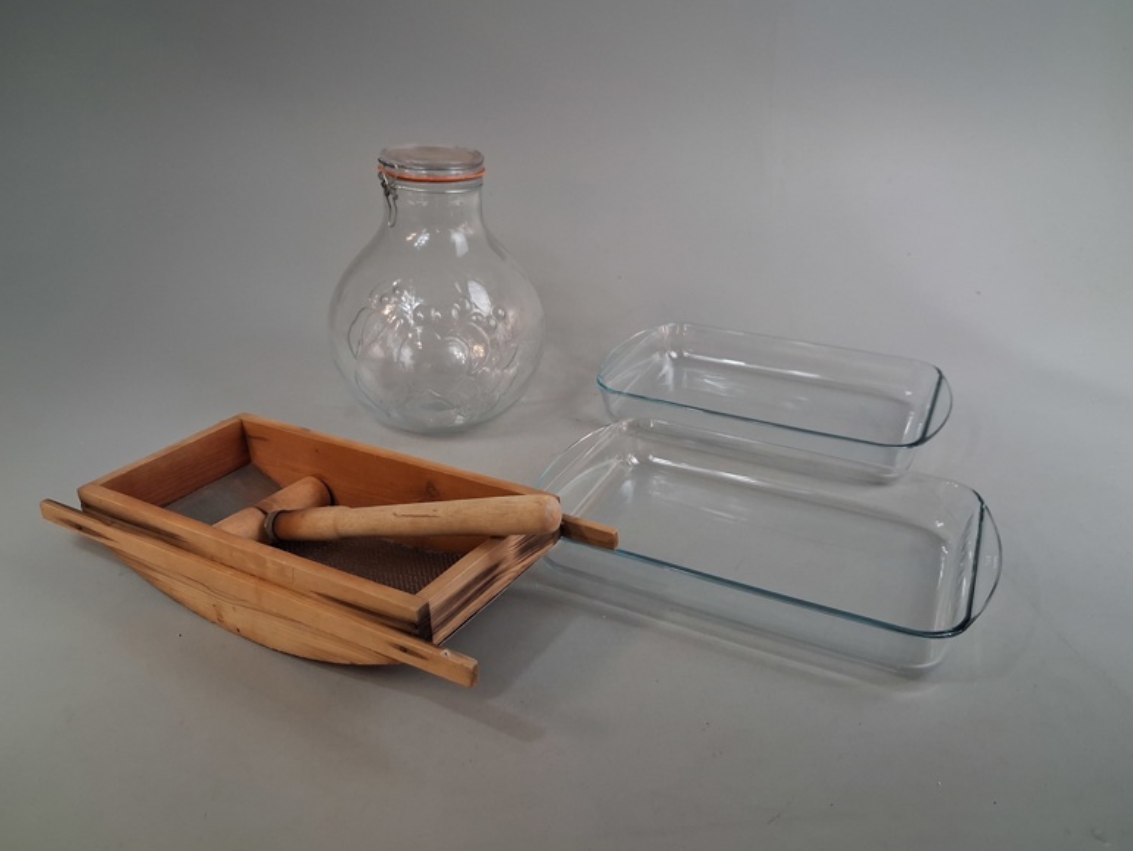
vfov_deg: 49.8
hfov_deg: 63.4
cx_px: 567
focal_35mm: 28
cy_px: 413
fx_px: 917
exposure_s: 1/100
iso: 400
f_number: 1.8
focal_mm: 4
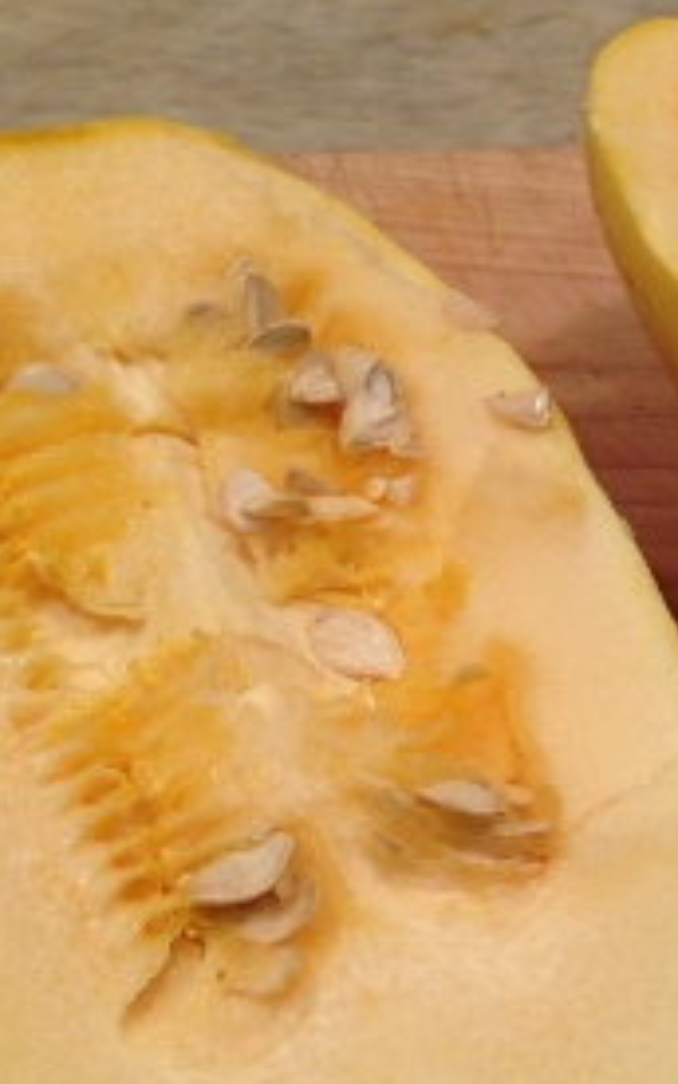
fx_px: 1802
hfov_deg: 20.6
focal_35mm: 61
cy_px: 674
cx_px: 694
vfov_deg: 33.3
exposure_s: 1/20
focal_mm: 4.12
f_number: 2.4
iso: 64
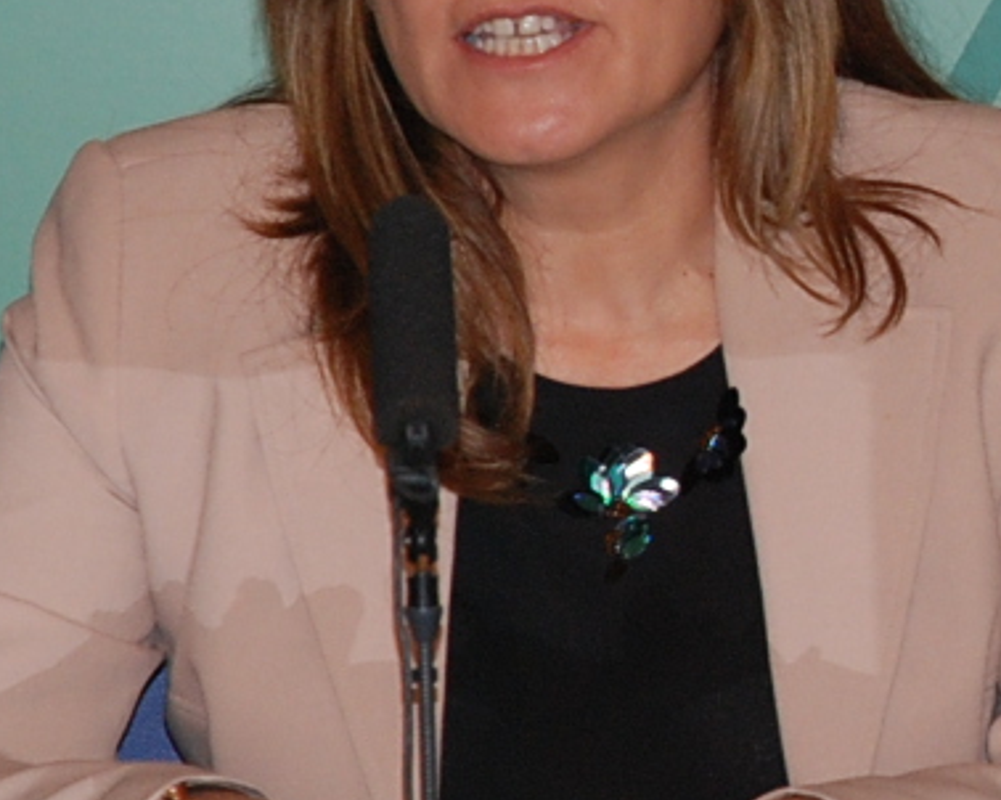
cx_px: 1427
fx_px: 14983
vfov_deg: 3.1
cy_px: 132
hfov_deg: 3.8
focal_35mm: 506
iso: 400
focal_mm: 70
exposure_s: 1/60
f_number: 4.5
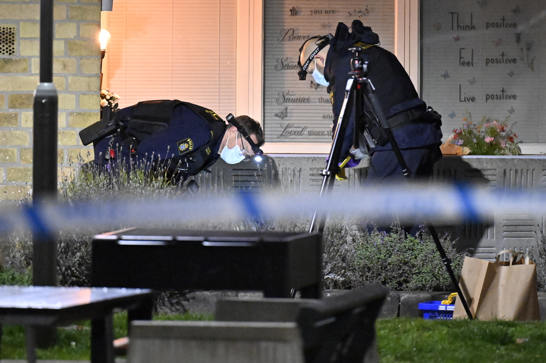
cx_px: 273
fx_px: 3031
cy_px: 182
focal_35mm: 200
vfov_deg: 6.9
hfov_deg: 10.3
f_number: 2.8
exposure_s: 1/80
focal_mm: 200
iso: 10000
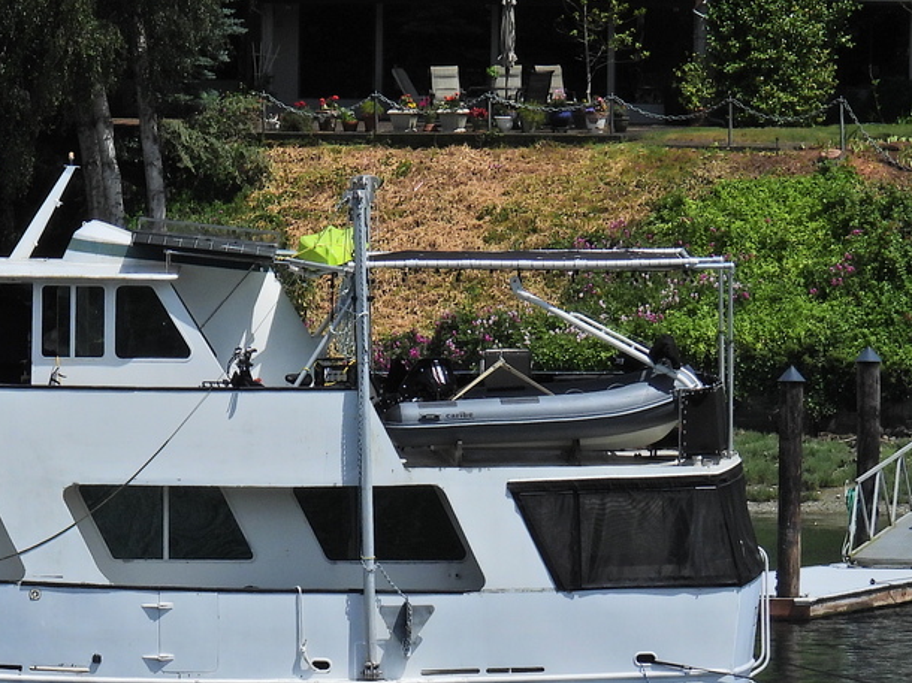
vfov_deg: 2.9
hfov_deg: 3.9
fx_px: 13273
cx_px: 31
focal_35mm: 504
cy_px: 602
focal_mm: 42.8
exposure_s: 1/1600
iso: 100
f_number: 4.5
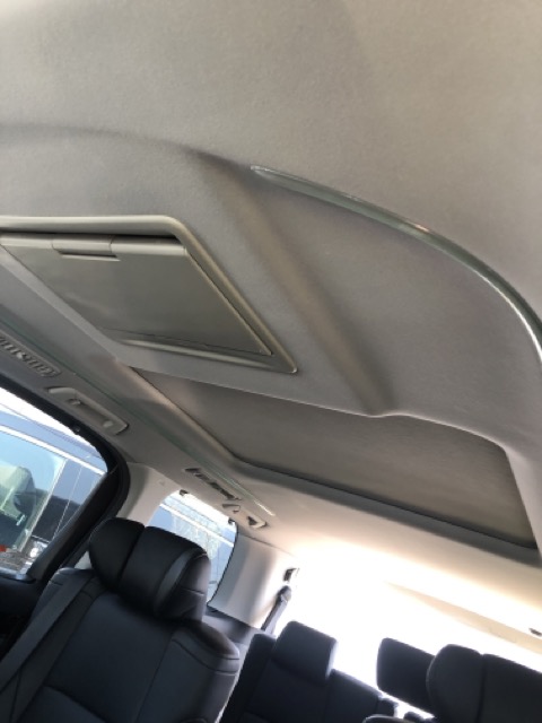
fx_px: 585
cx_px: 271
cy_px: 362
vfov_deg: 63.4
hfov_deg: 49.7
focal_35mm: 28
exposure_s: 1/30
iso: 25
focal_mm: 3.99
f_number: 1.8
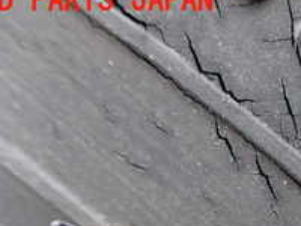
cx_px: 391
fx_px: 783
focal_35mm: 90
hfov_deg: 20.0
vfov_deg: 15.4
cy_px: 321
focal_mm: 5.4
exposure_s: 1/125
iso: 500
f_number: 2.3
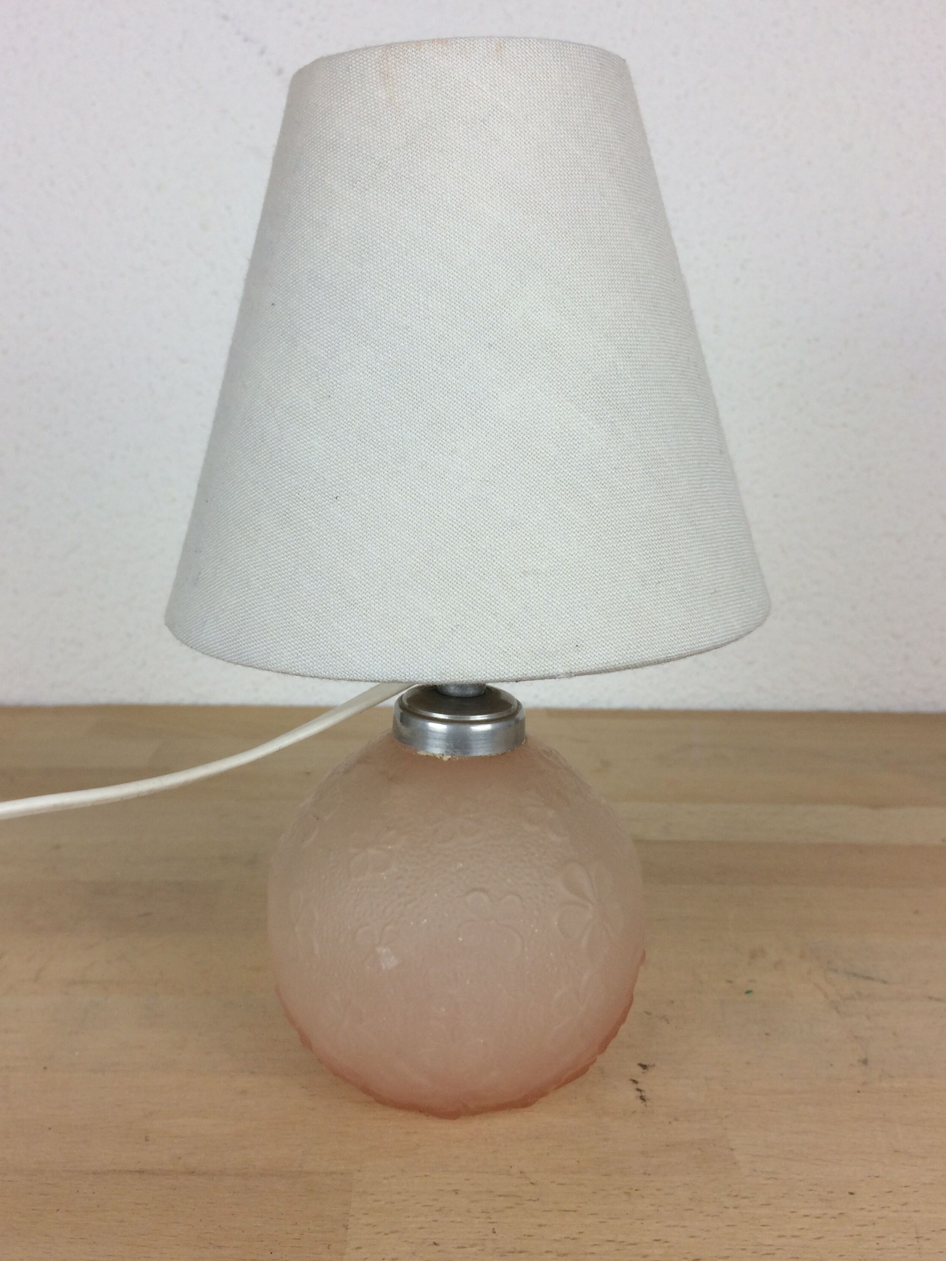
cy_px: 582
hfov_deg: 44.1
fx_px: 1166
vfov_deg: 56.7
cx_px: 442
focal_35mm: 32
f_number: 2.2
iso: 40
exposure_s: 1/100
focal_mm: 4.15
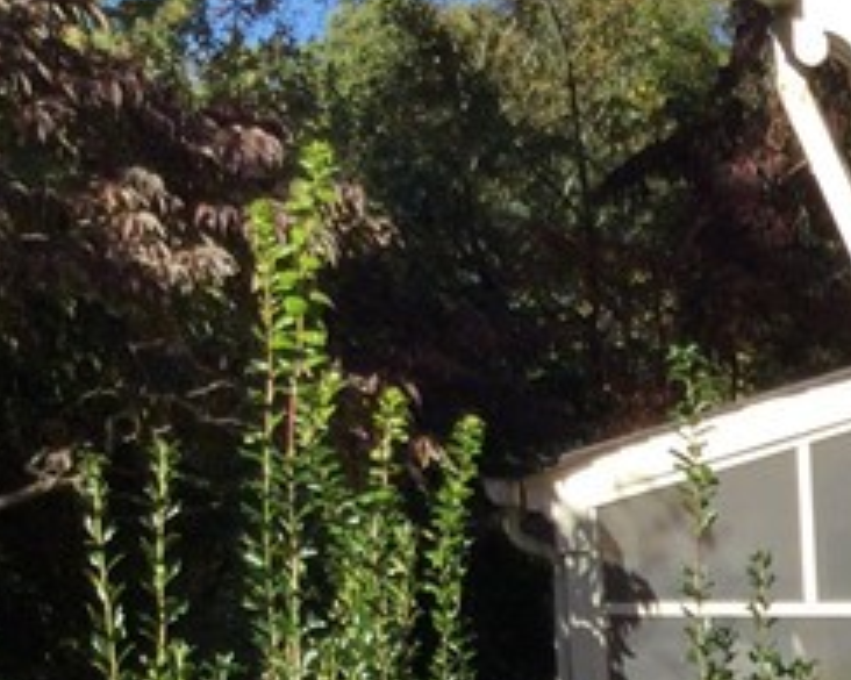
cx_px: 1482
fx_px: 3197
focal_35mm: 127
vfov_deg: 11.2
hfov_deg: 13.7
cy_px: 1262
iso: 25
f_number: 2.4
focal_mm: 3.3
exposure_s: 1/741
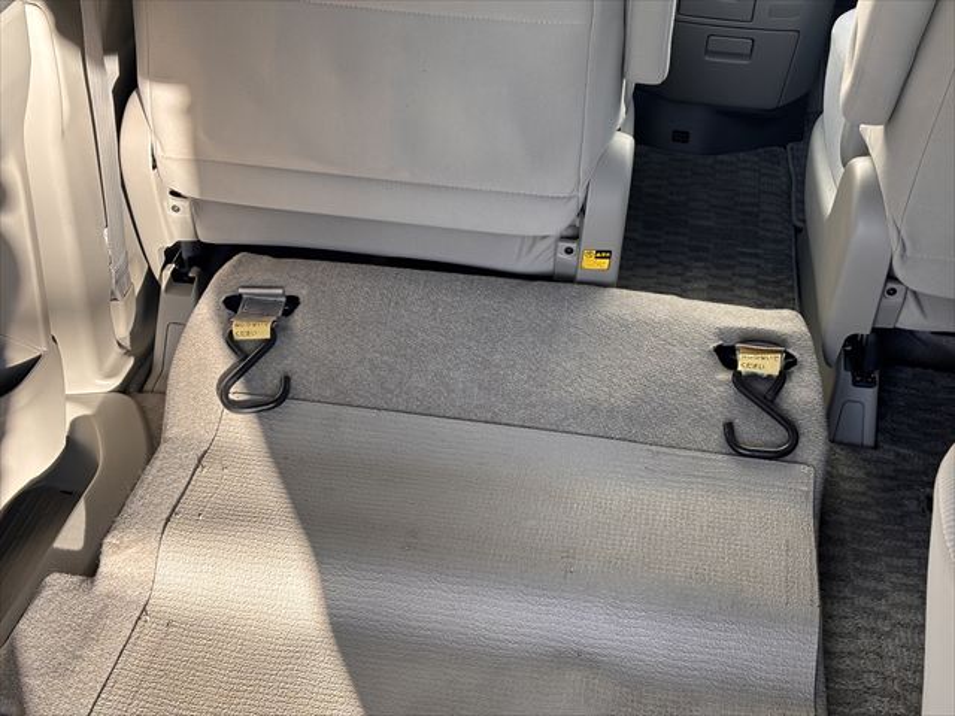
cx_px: 478
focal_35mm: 52
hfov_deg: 36.8
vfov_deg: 28.0
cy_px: 358
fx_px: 1435
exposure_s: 1/205
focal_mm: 5.96
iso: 32
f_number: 1.6
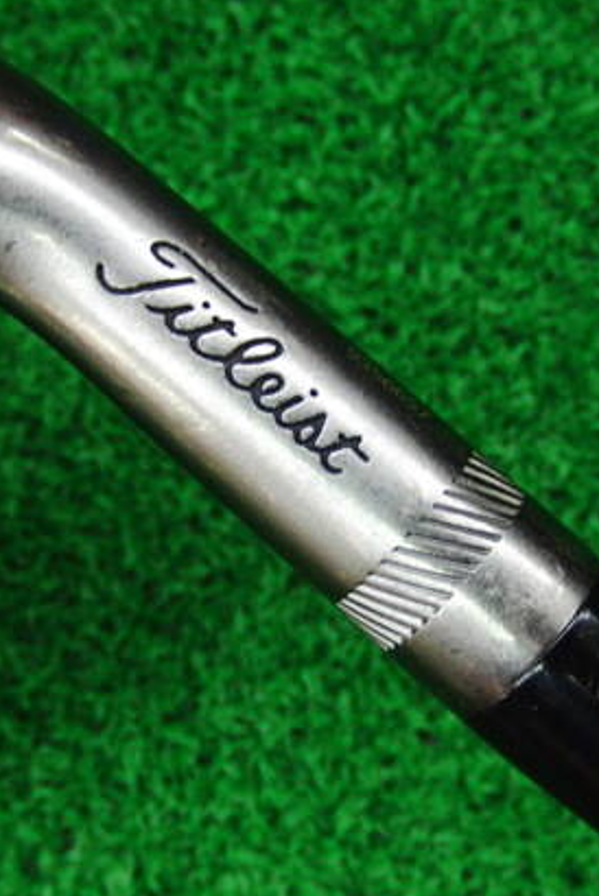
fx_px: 1495
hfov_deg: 22.6
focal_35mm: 60
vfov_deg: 33.4
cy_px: 448
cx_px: 345
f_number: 3.6
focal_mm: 6.42
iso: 400
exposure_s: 1/40
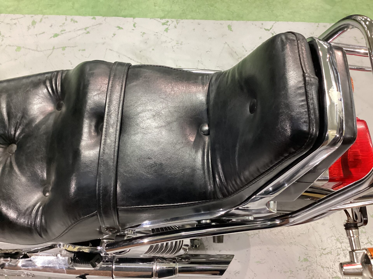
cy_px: 140
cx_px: 186
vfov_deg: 45.4
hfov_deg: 58.4
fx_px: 334
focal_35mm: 31
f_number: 2.4
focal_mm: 3.3
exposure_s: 1/60
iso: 400
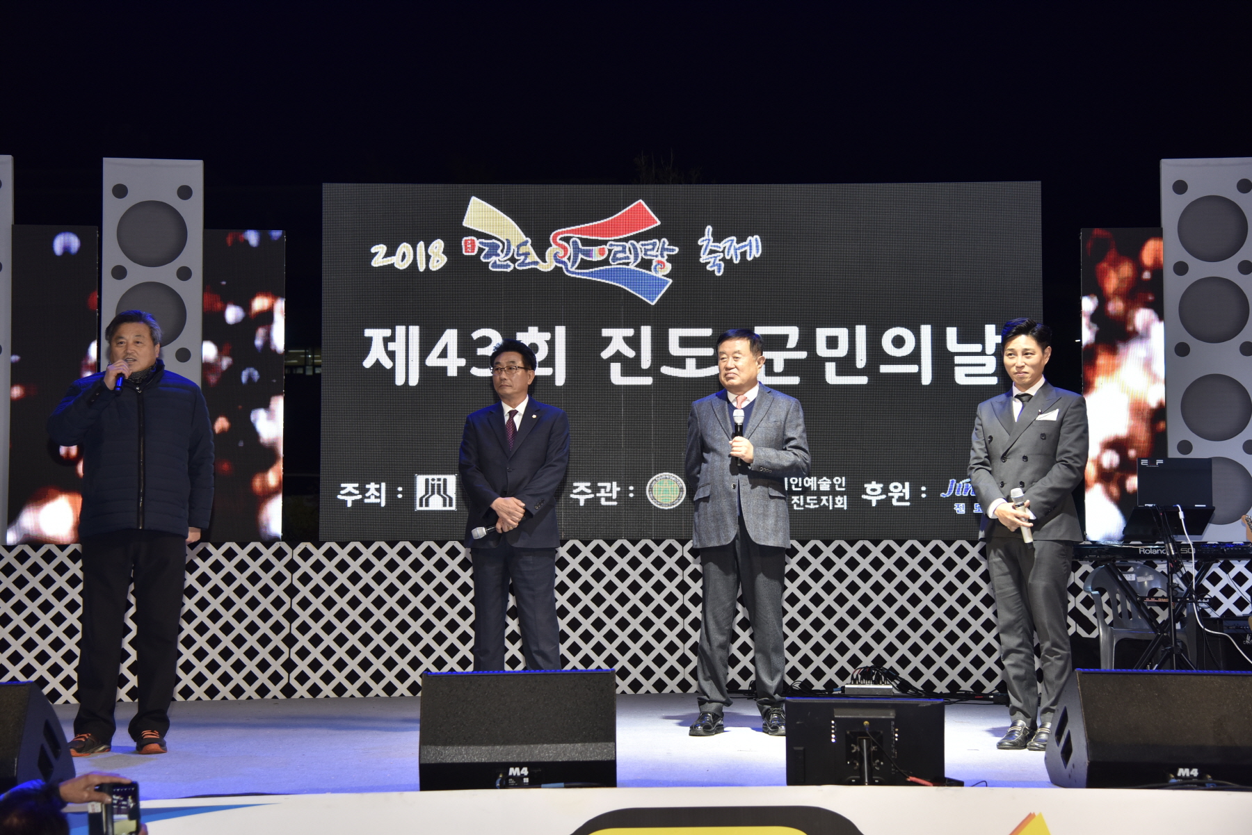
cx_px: 626
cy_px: 418
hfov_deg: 38.2
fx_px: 1809
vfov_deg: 26.0
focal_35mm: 52
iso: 640
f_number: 4.5
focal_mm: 52
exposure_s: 1/125
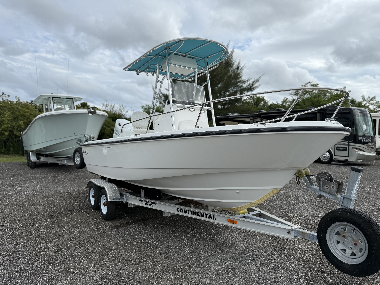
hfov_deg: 71.6
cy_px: 142
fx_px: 263
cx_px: 190
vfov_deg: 56.8
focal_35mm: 24
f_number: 1.78
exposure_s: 1/4673
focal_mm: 6.76
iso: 80
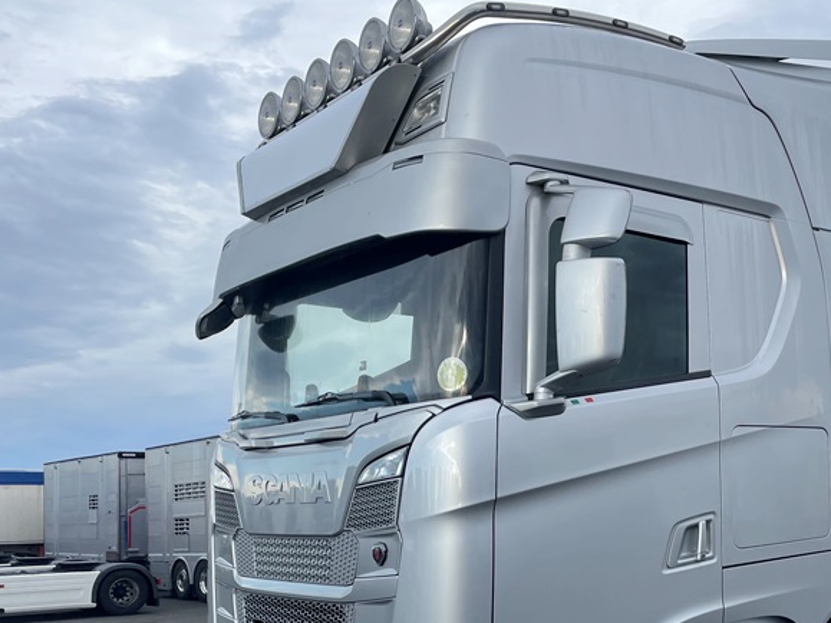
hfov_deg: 40.1
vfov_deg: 30.9
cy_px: 479
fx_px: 1104
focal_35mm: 46
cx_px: 624
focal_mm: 4.2
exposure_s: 1/734
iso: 32
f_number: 1.6
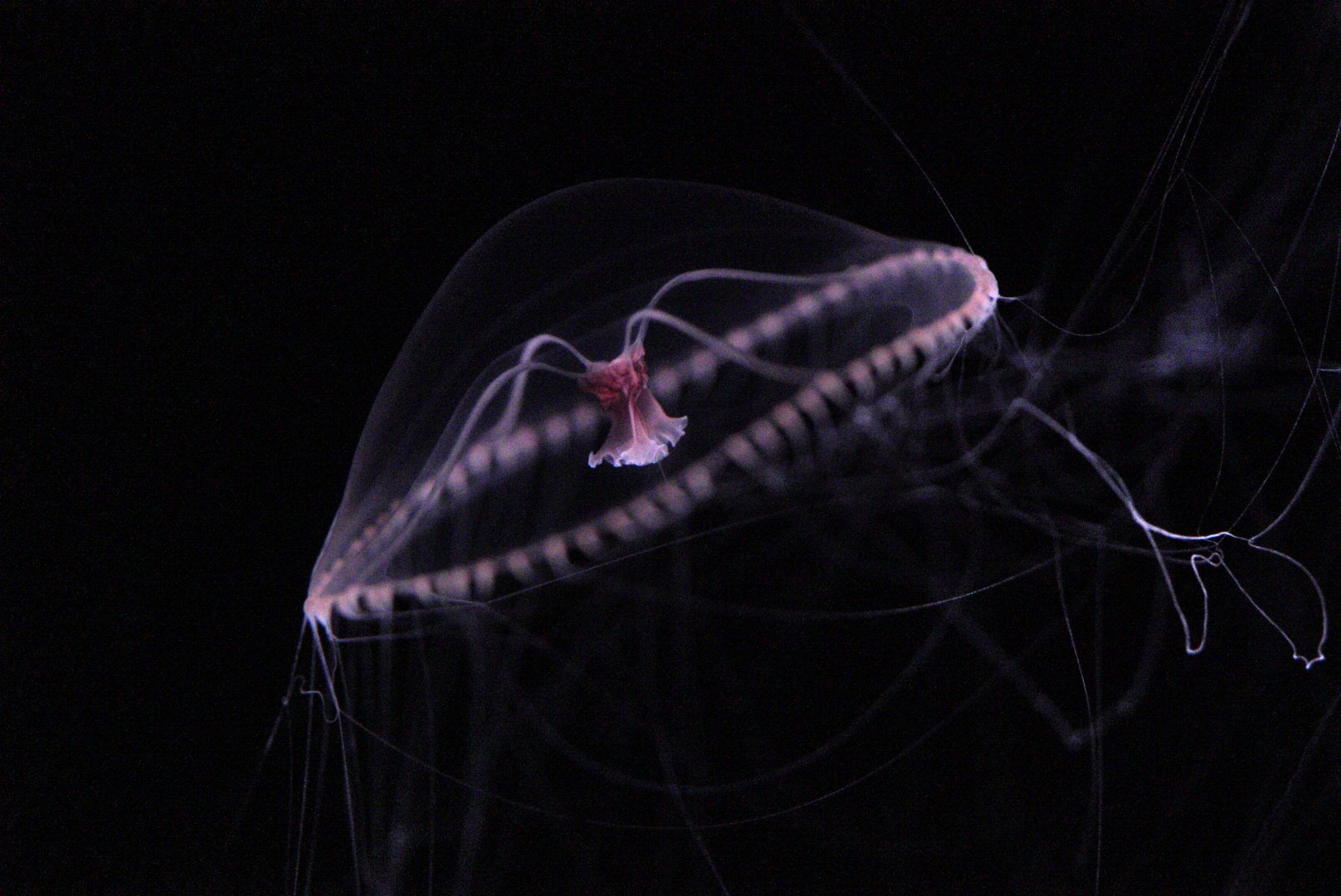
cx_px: 670
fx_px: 5032
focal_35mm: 135
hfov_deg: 15.2
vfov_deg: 10.2
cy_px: 448
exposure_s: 1/161
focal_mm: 90
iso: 8000
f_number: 3.5
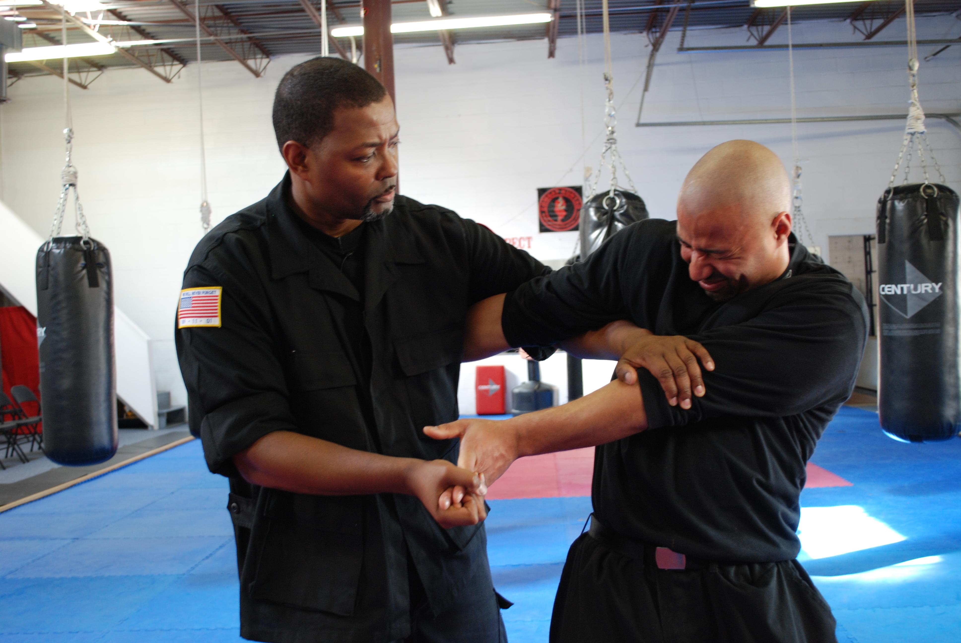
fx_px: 1042
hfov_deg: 49.5
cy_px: 322
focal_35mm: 39
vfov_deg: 34.3
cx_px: 480
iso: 400
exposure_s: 1/13
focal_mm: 26
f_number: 4.5
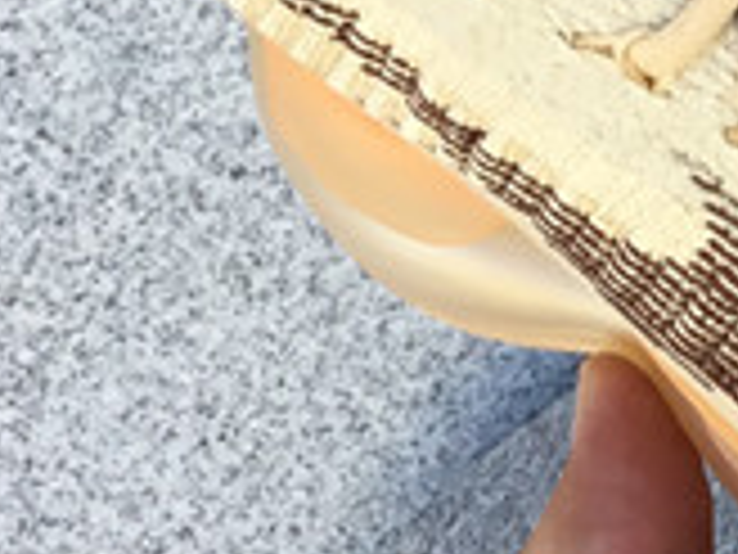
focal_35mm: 170
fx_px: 3624
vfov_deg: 8.7
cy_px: -56
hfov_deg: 11.0
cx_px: 1269
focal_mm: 3.3
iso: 25
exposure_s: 1/115
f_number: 2.4
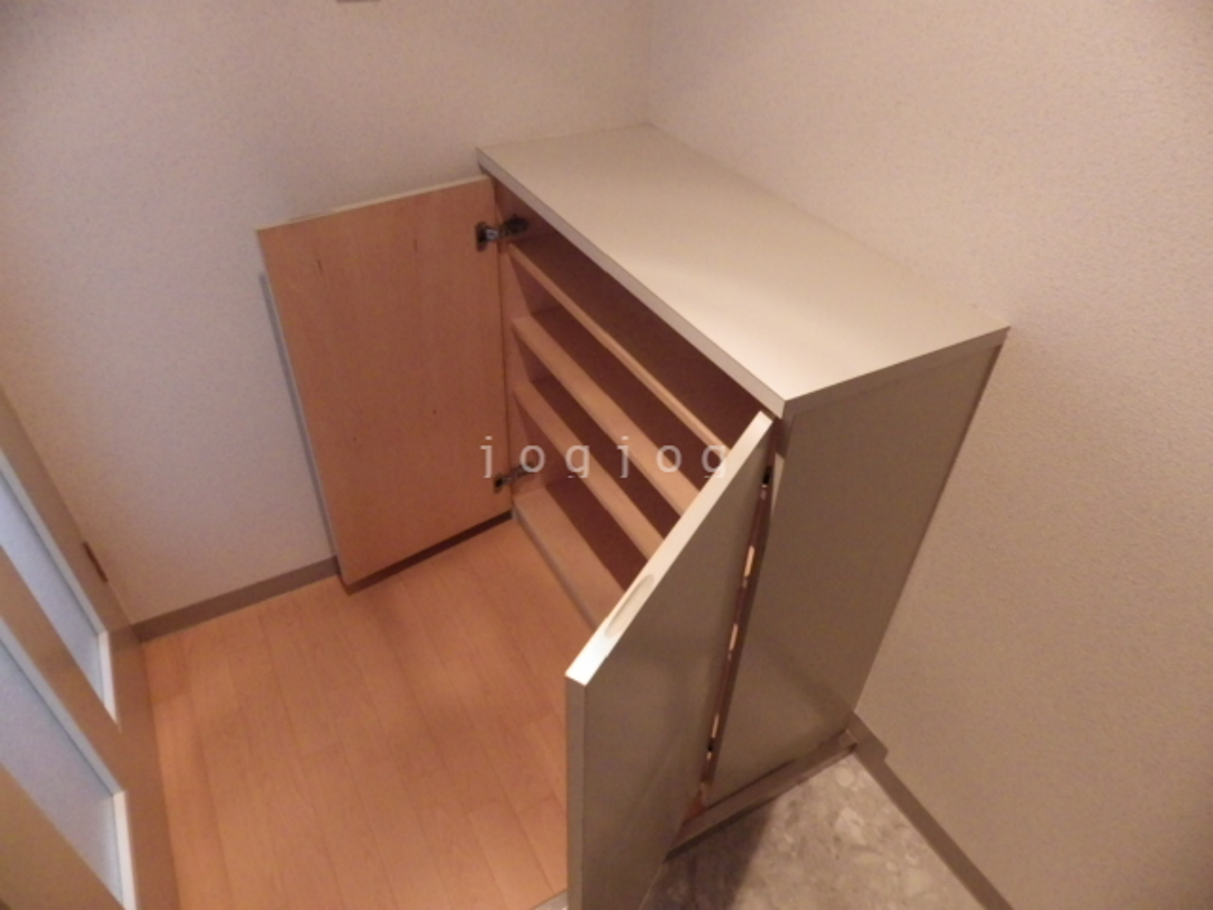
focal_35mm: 22
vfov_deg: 61.1
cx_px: 606
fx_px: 771
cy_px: 455
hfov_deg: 76.4
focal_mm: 4
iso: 800
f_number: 3.1
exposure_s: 1/45
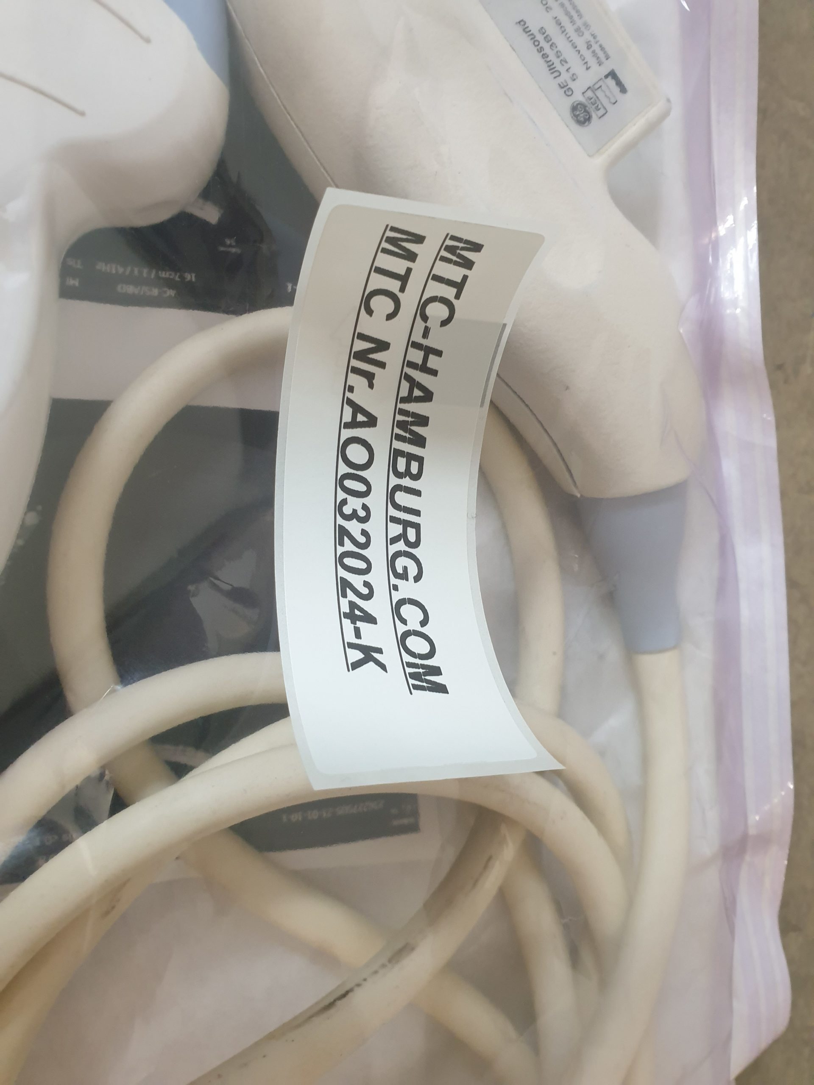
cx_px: 407
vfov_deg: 67.3
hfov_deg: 53.1
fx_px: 815
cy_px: 542
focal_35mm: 26
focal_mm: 4.3
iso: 400
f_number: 2.4
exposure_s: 1/50
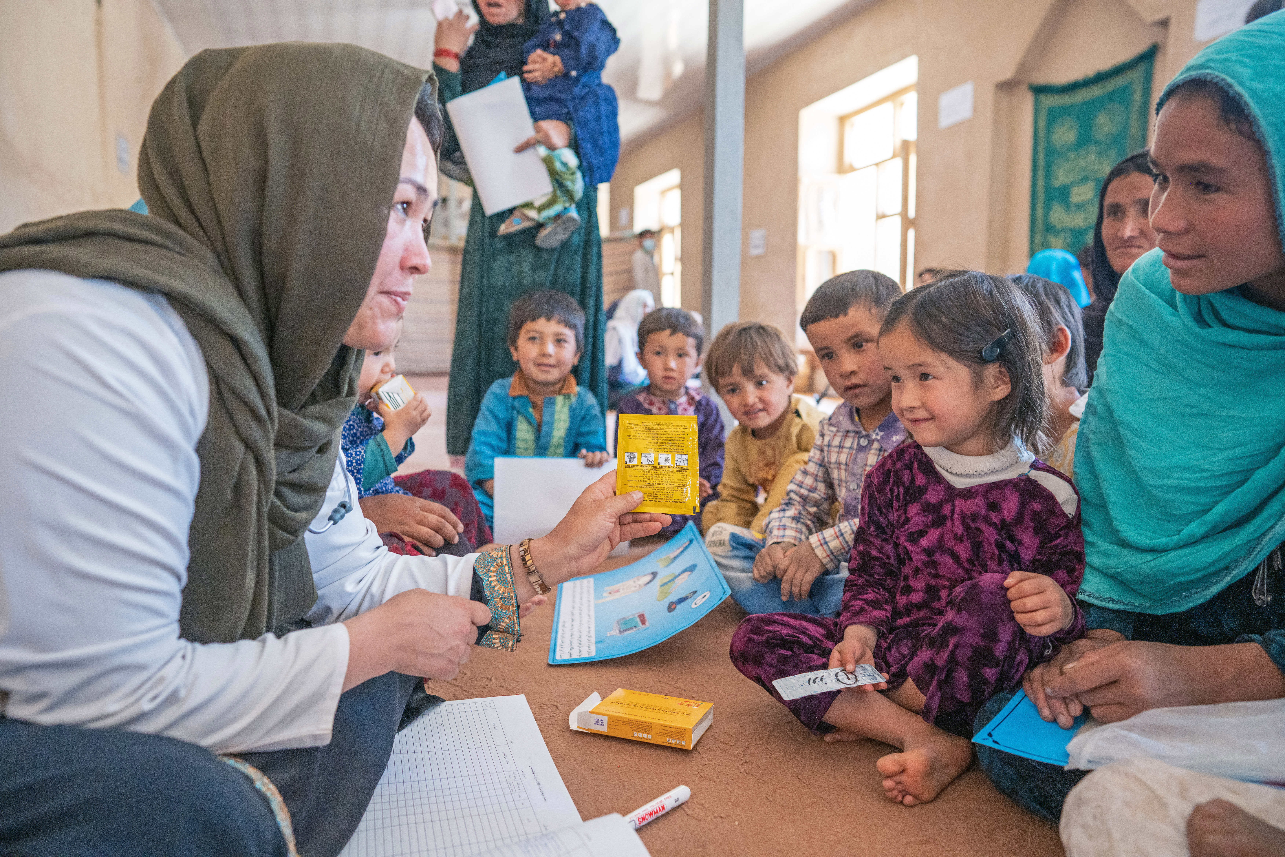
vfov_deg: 53.1
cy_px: 428
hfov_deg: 73.7
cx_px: 642
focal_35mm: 24
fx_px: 857
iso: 3200
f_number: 2.8
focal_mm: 24
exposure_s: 1/250
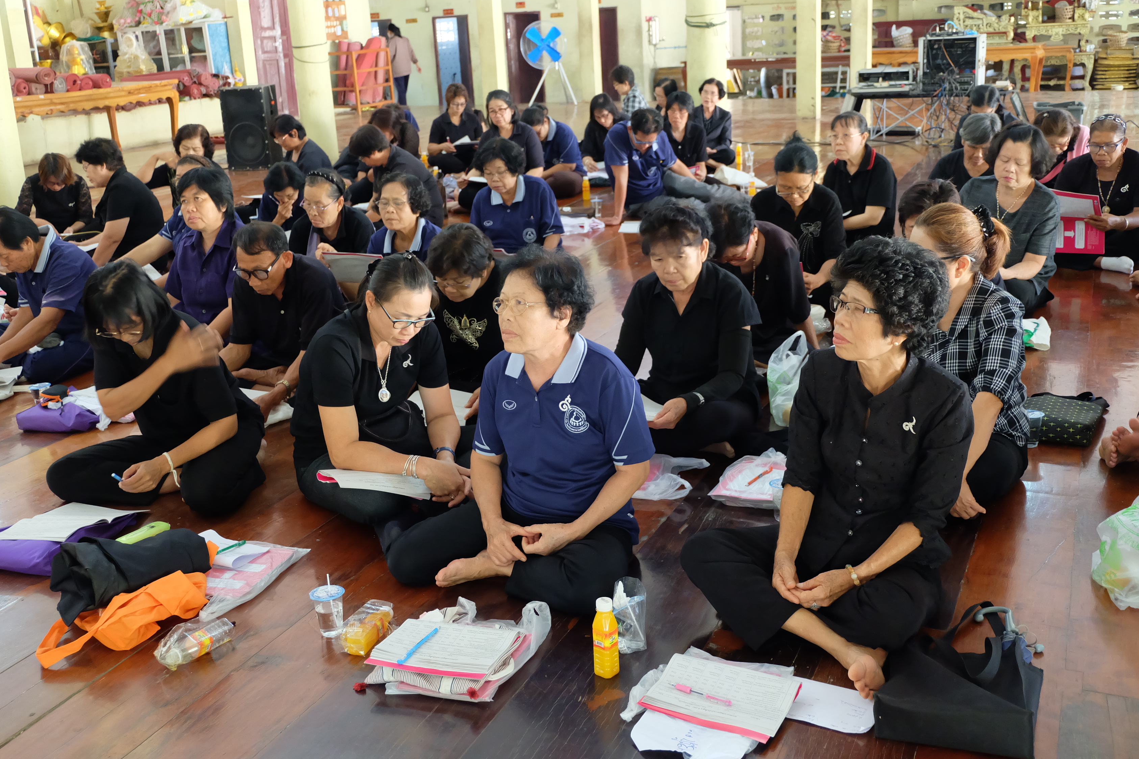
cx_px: 568
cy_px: 375
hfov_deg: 51.9
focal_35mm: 37
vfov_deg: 35.9
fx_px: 1171
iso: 3200
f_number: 4.2
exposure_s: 1/28
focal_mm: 24.3
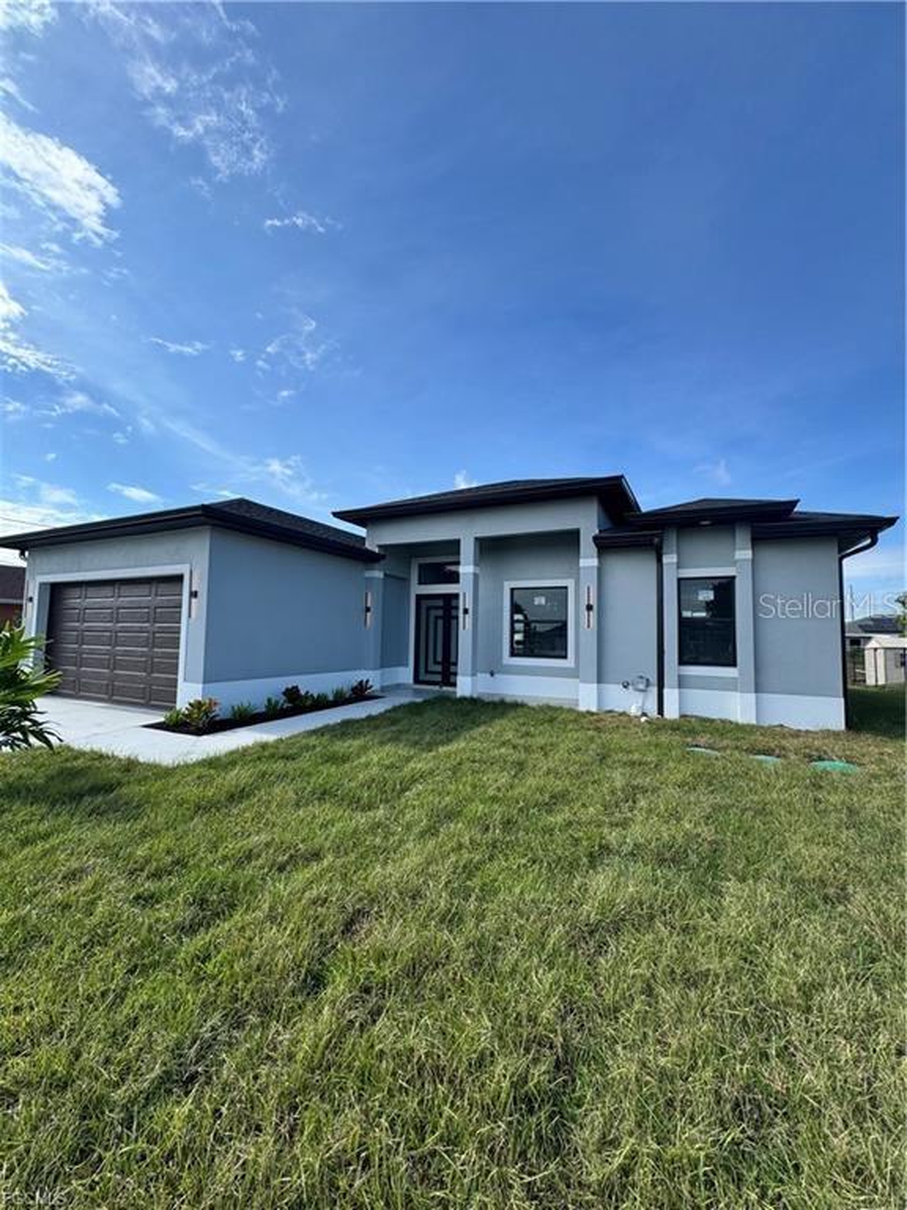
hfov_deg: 85.7
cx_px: 454
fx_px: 489
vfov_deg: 102.1
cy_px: 605
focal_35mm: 14
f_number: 2.2
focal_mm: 2.22
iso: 40
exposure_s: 1/1395
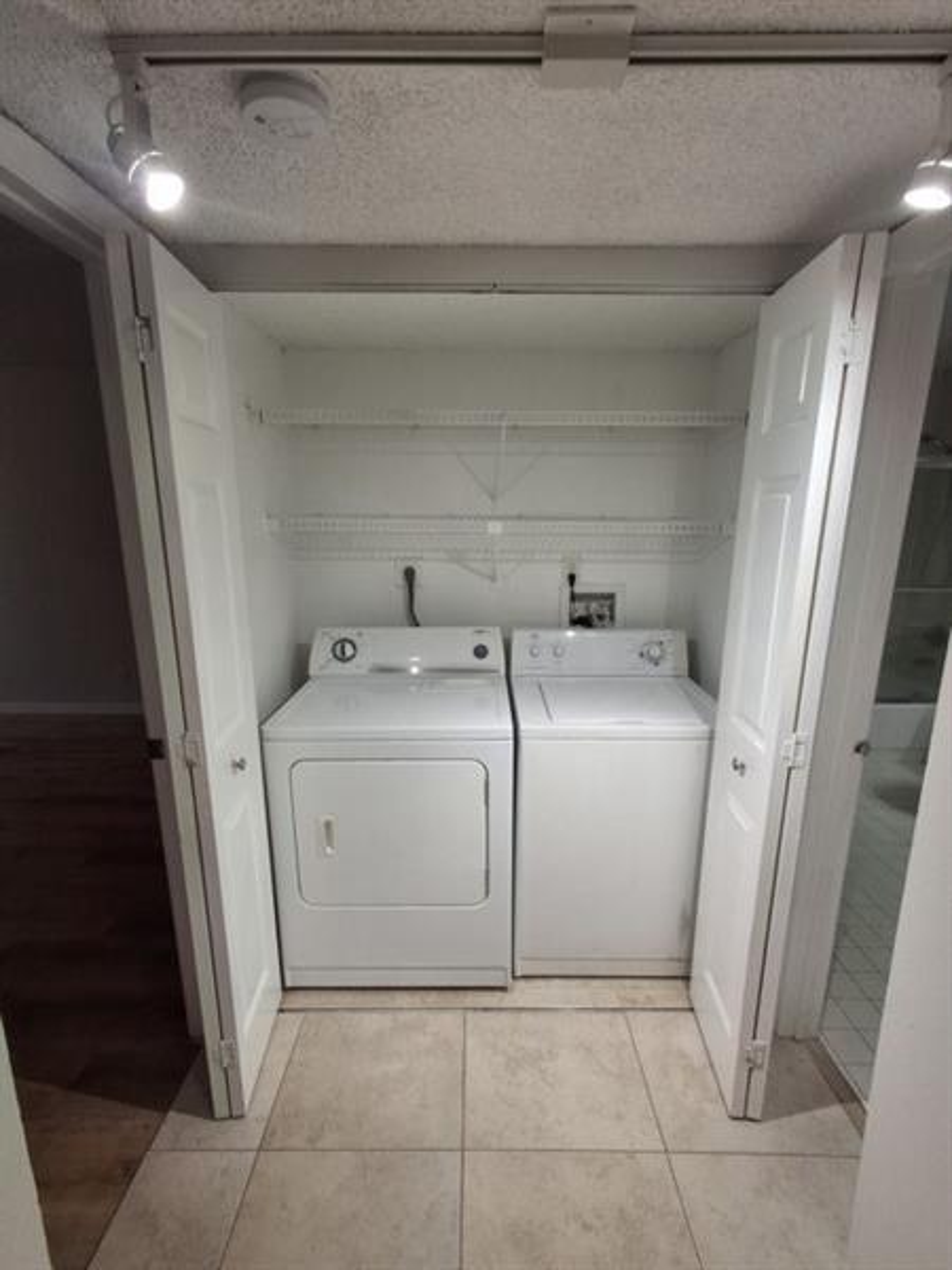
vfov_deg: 94.5
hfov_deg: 78.1
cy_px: 635
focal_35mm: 16
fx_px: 587
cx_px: 476
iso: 80
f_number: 2.2
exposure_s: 1/40
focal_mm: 1.64
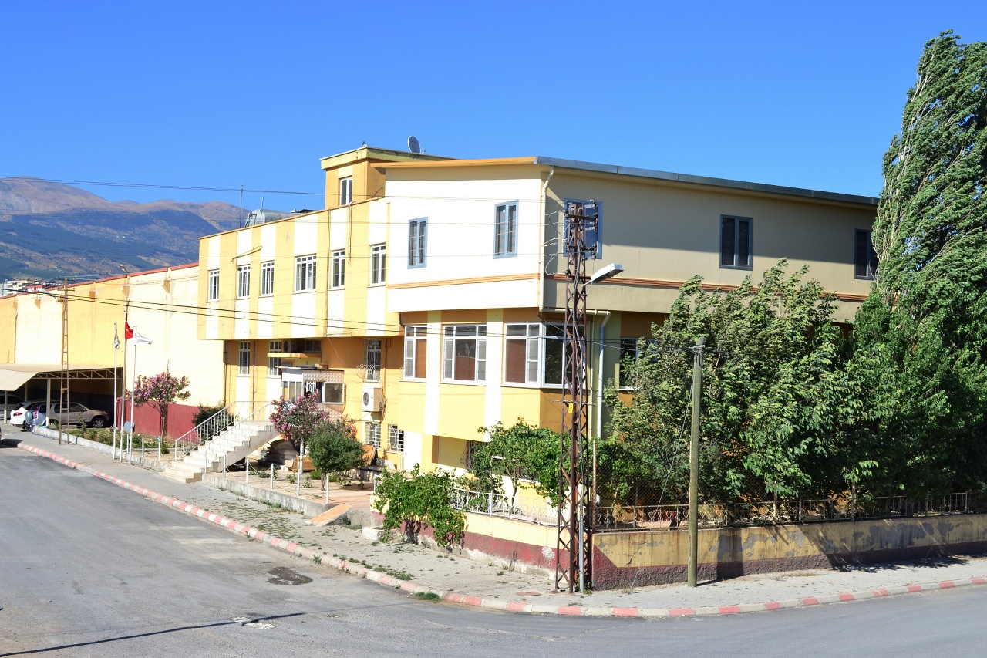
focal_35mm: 45
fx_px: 1234
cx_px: 494
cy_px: 329
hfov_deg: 43.6
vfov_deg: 29.9
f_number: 9
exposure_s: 1/125
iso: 100
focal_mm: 30
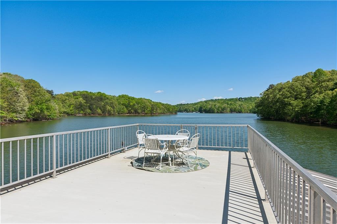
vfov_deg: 56.1
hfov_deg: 77.3
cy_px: 112
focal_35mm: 22
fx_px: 211
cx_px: 168
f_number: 8
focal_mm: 15
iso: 100
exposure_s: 1/640
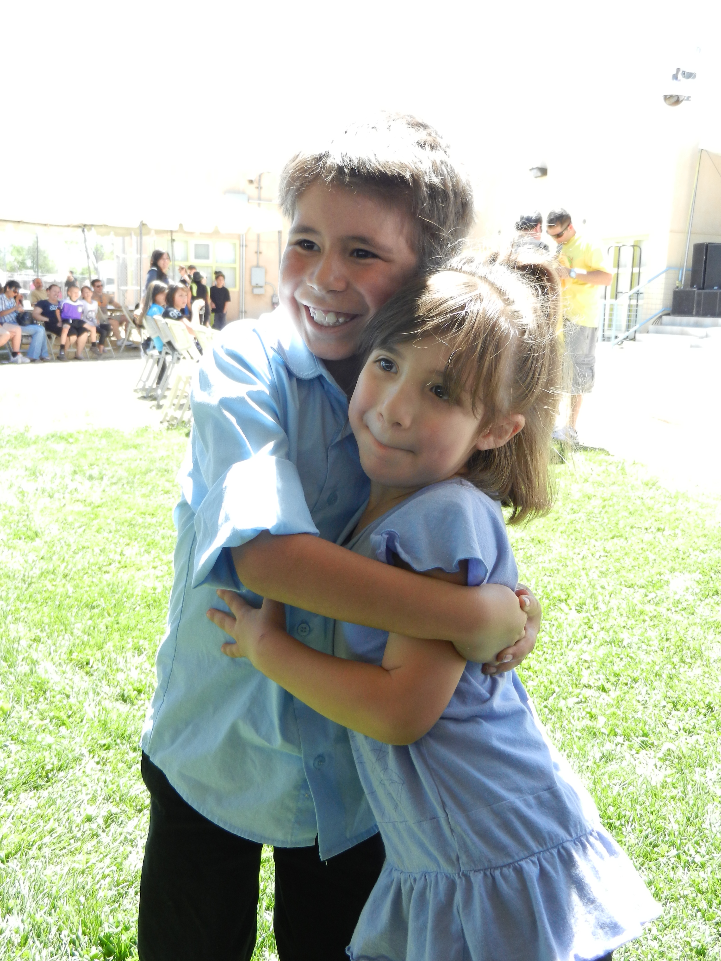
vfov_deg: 55.4
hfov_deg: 42.9
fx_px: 916
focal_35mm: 33
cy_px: 480
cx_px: 360
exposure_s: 1/250
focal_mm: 5.9
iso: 200
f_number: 3.8
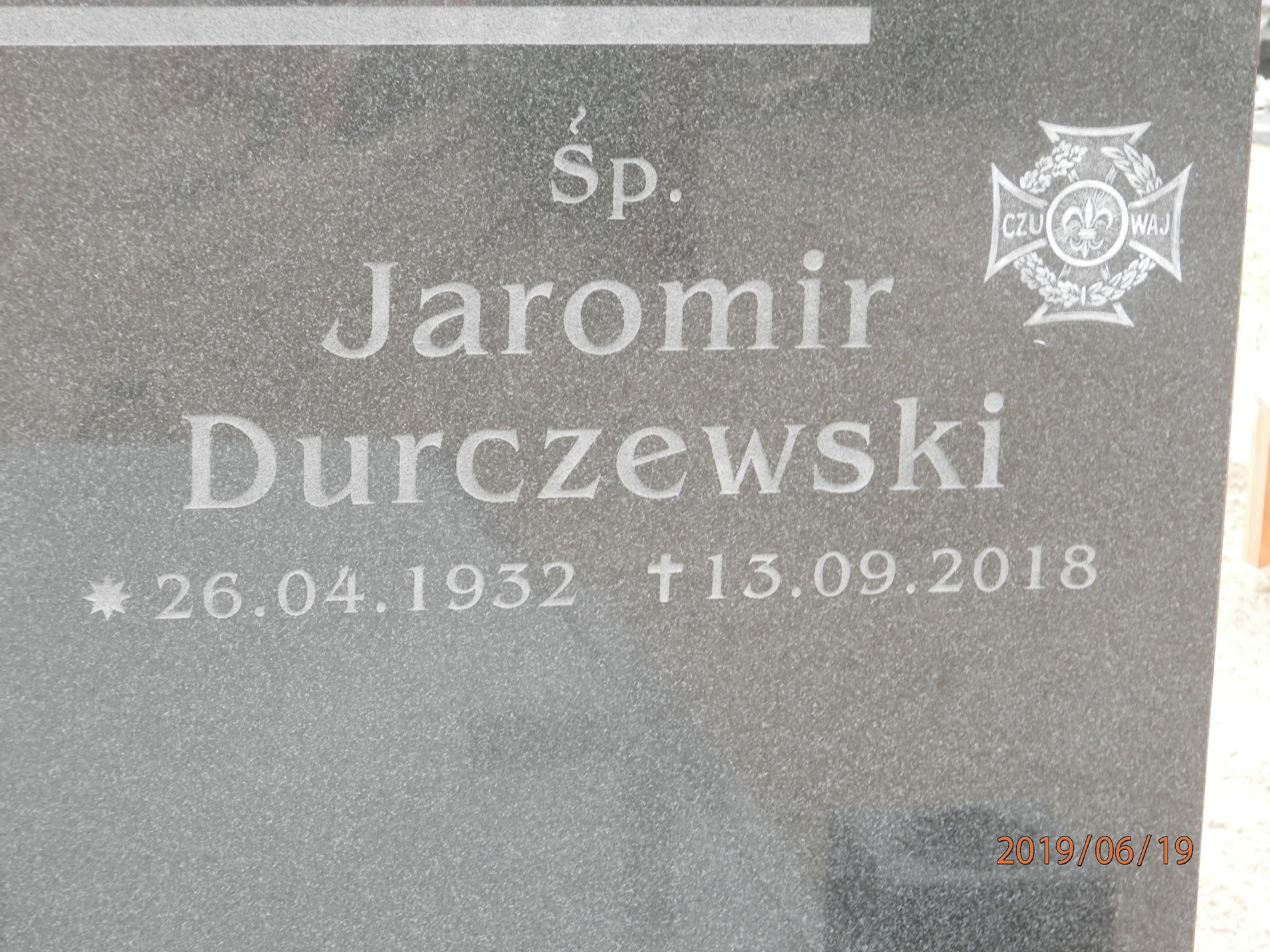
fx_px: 3889
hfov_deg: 18.5
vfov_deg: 14.0
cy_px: 476
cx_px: 635
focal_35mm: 106
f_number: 4.5
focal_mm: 19
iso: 200
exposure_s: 1/25
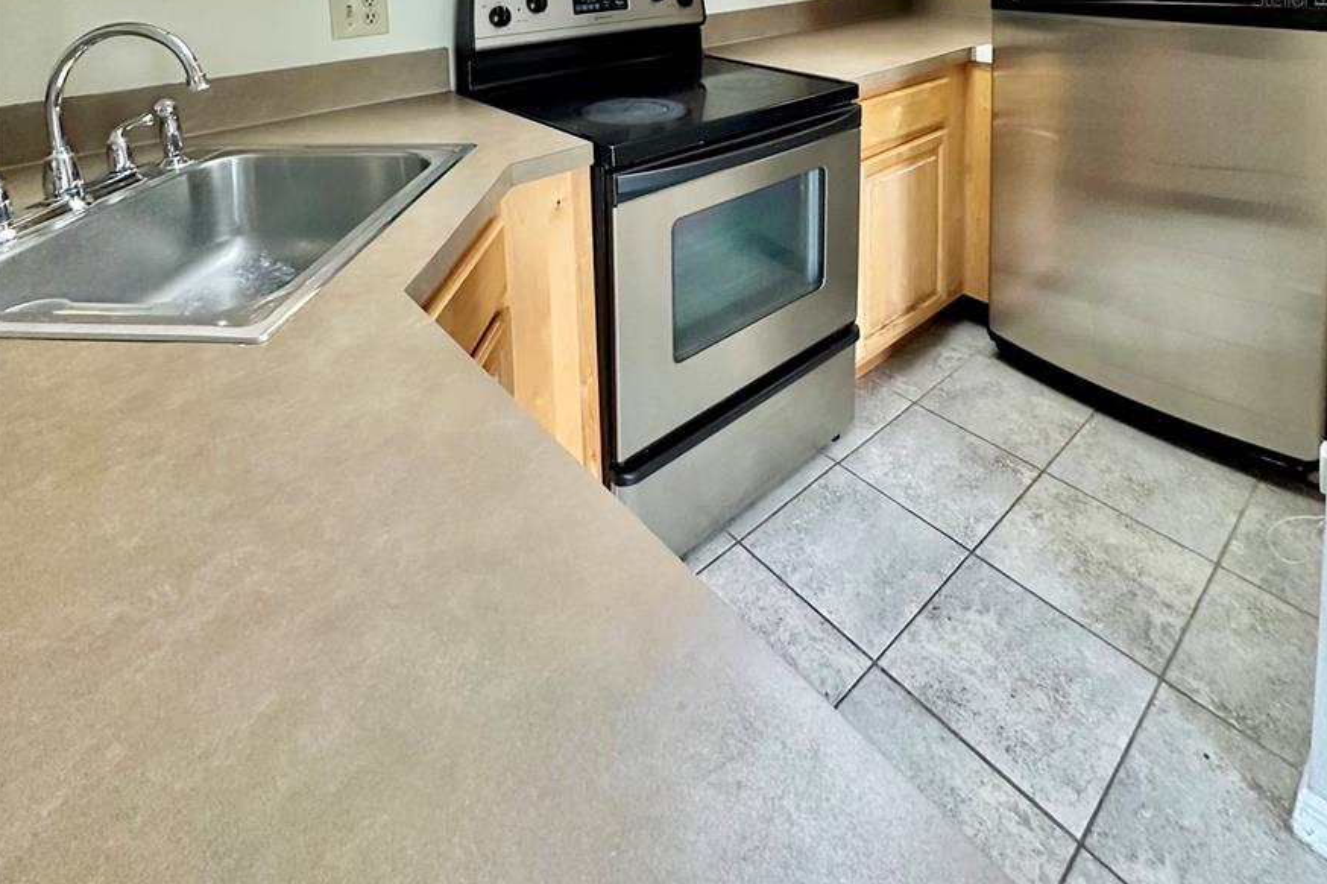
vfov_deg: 50.0
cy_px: -3
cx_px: 676
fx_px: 737
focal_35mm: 20
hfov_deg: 84.0
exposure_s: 1/60
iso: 500
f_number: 2.2
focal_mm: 2.22
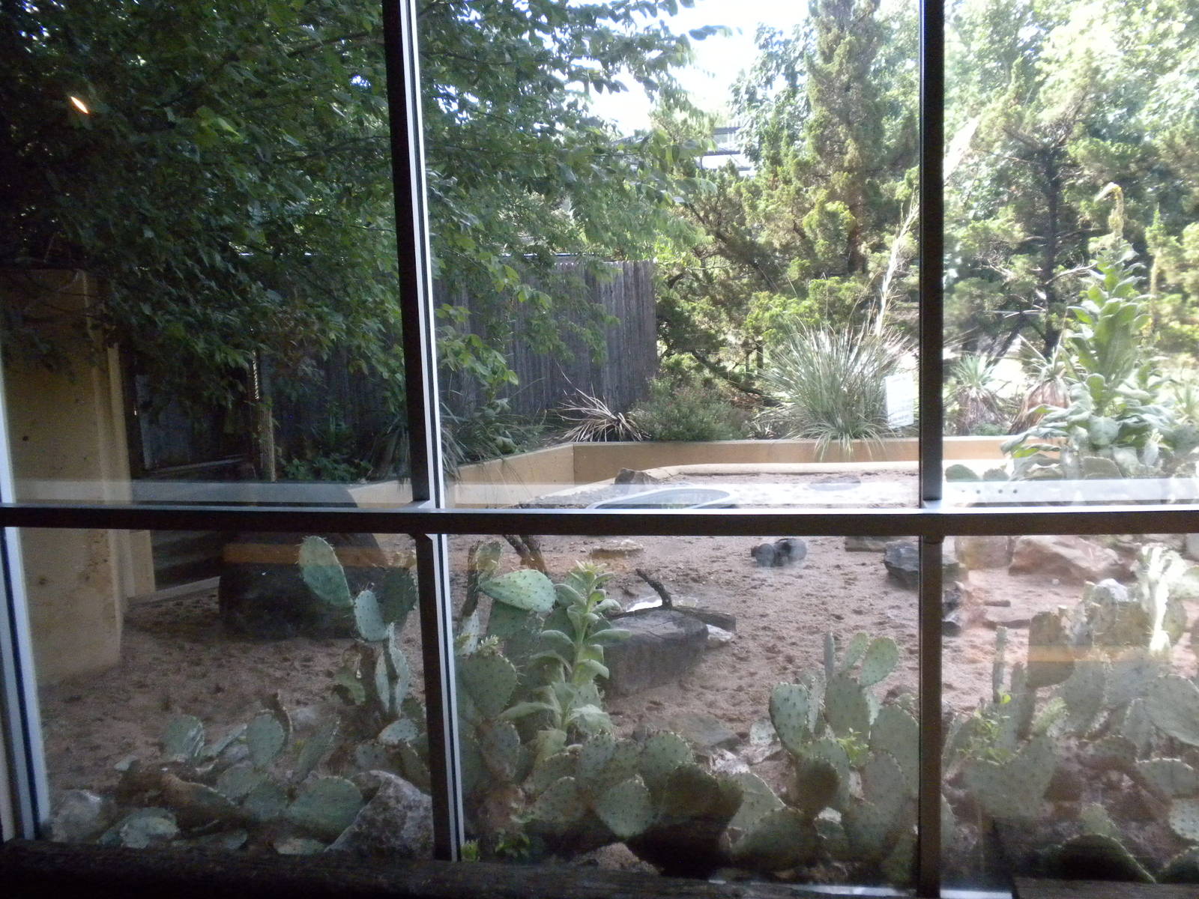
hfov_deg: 50.1
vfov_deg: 38.7
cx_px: 600
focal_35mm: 37
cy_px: 450
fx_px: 1282
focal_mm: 6.6
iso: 545
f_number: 3.5
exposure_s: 1/155
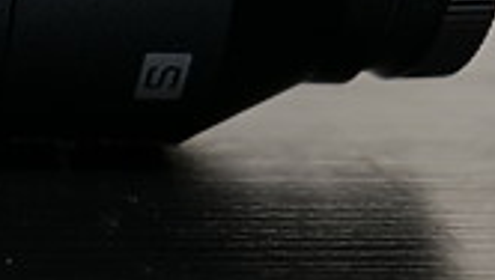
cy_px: -226
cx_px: -474
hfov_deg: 9.5
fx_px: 2800
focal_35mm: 213
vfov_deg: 5.6
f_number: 5.1
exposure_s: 1/13
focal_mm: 47
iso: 1600
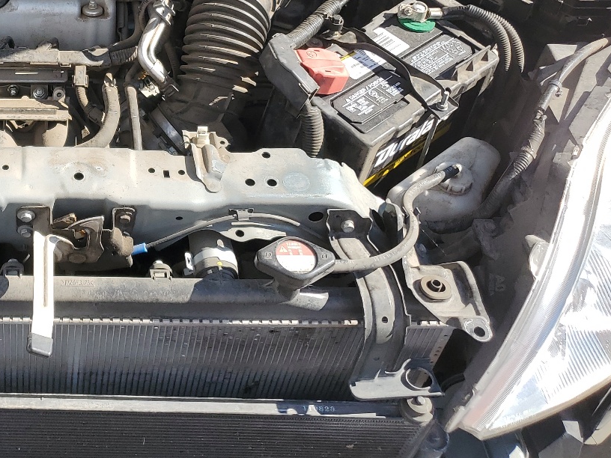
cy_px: 29
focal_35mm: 51
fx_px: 900
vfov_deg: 27.3
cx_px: 65
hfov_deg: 35.4
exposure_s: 1/1429
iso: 50
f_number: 1.5
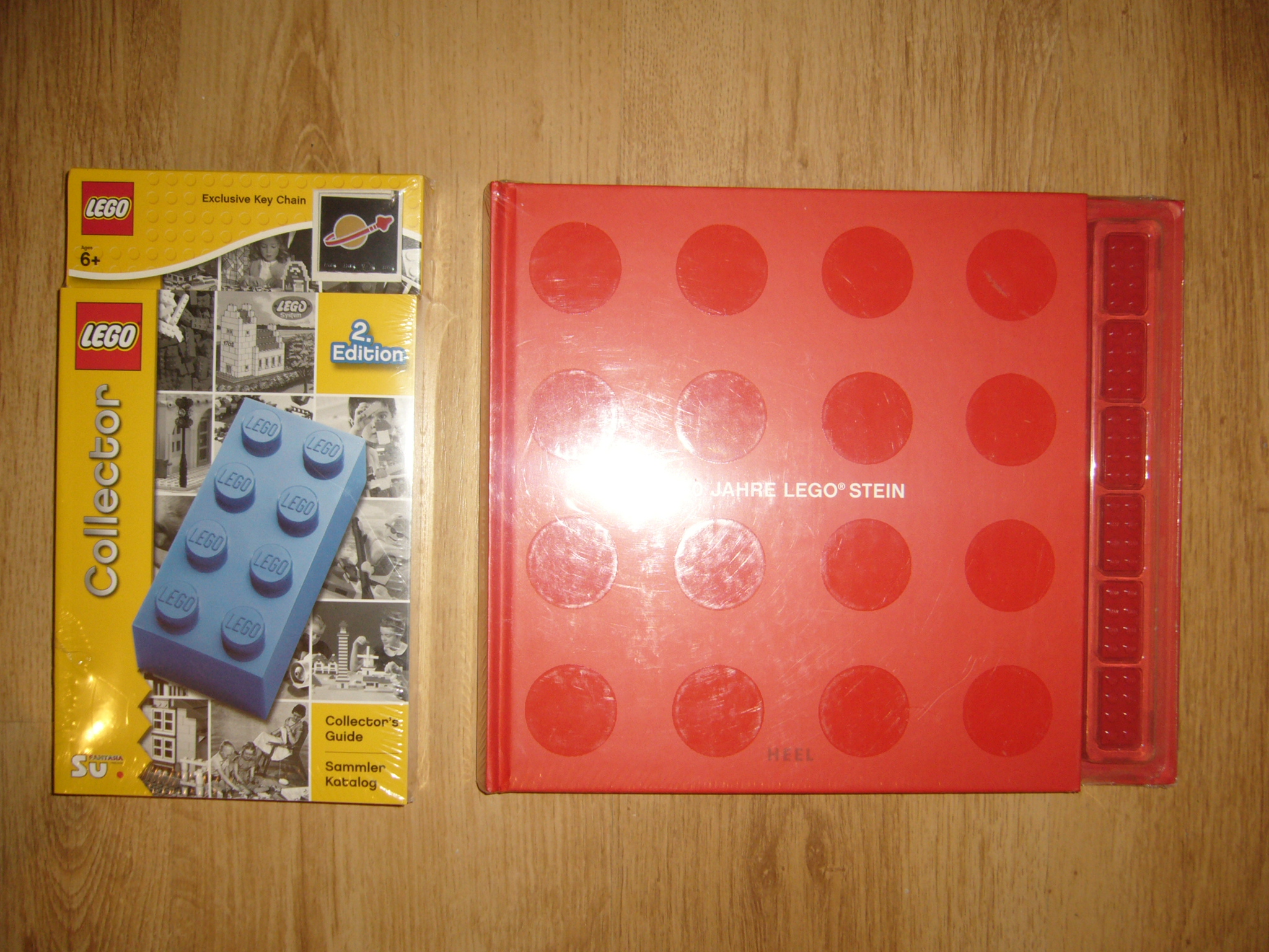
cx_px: 634
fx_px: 1283
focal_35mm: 35
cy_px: 476
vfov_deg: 40.7
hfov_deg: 52.6
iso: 100
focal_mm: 5.8
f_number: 2.8
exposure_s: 1/30
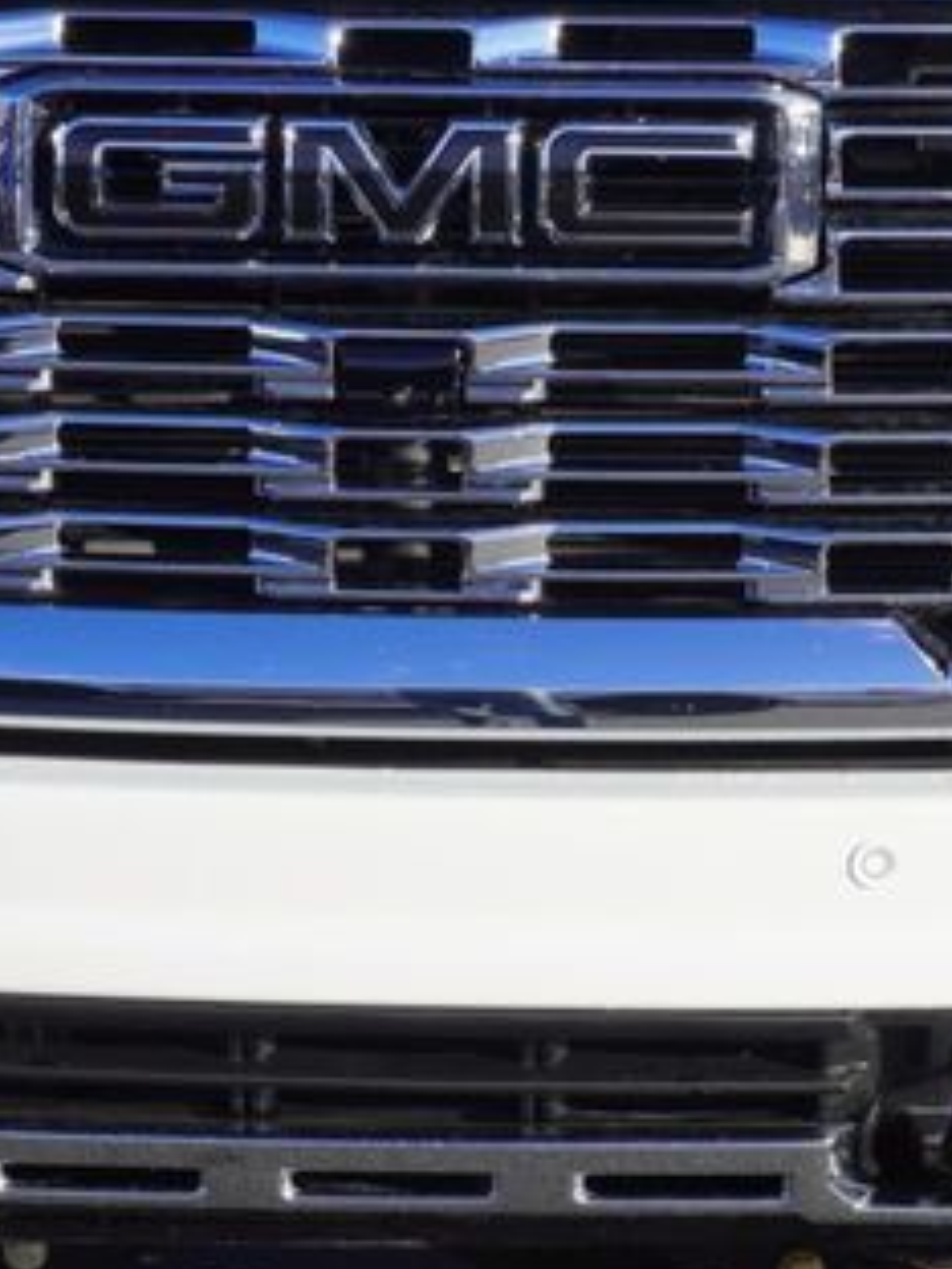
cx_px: 346
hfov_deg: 12.5
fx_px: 4348
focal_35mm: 119
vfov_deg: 16.6
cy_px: 533
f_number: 9
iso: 100
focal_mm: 25
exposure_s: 1/125
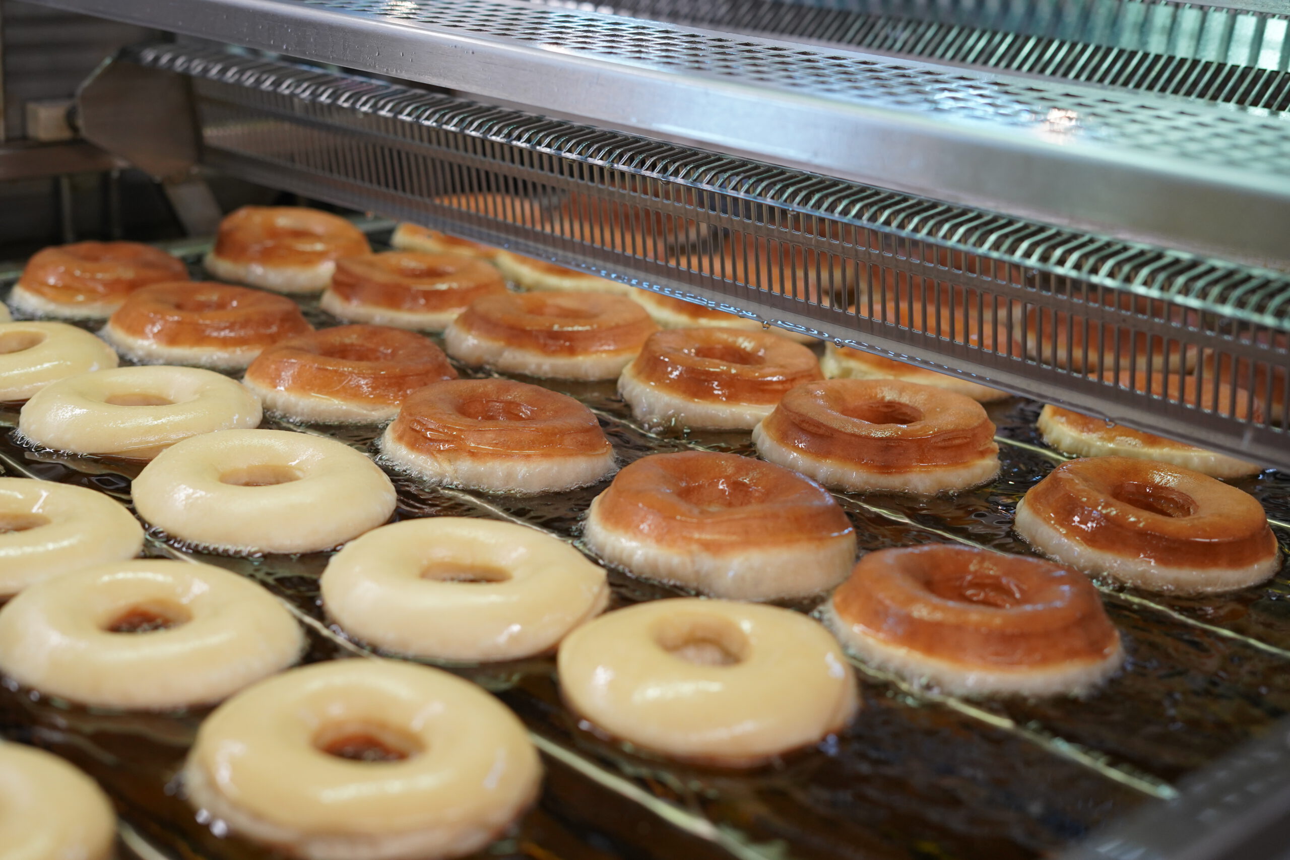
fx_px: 1792
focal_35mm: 50
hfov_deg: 39.6
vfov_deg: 27.0
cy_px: 430
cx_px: 645
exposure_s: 1/160
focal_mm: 50
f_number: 4
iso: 1600
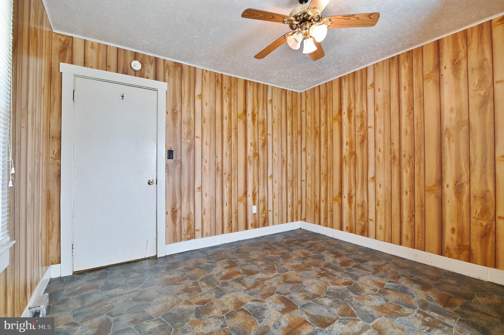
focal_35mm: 16
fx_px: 224
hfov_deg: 96.8
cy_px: 168
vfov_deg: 73.7
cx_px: 252
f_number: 3.5
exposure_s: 1/50
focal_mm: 16
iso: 250
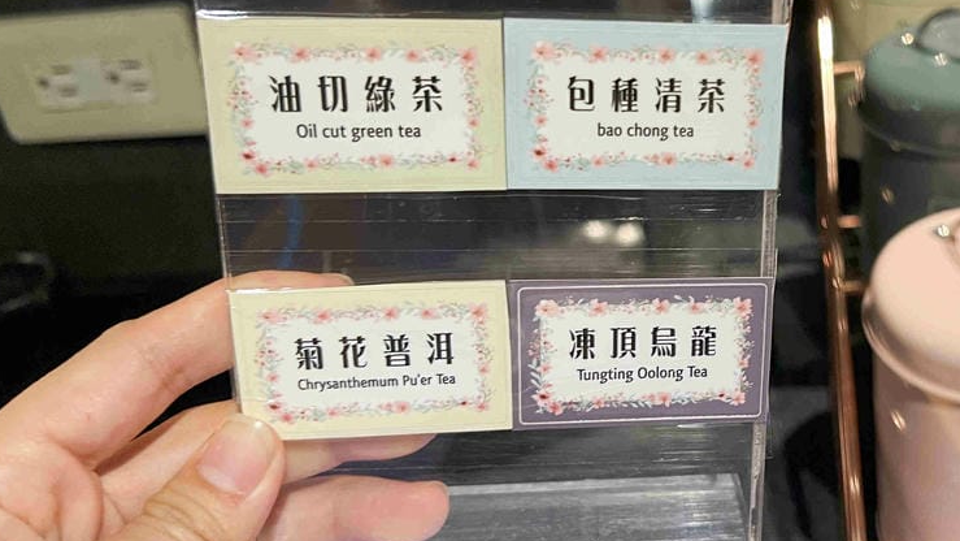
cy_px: 176
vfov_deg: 25.8
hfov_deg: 43.1
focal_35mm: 46
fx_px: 1171
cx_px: 724
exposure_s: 1/60
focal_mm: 5.7
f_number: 1.5
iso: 250
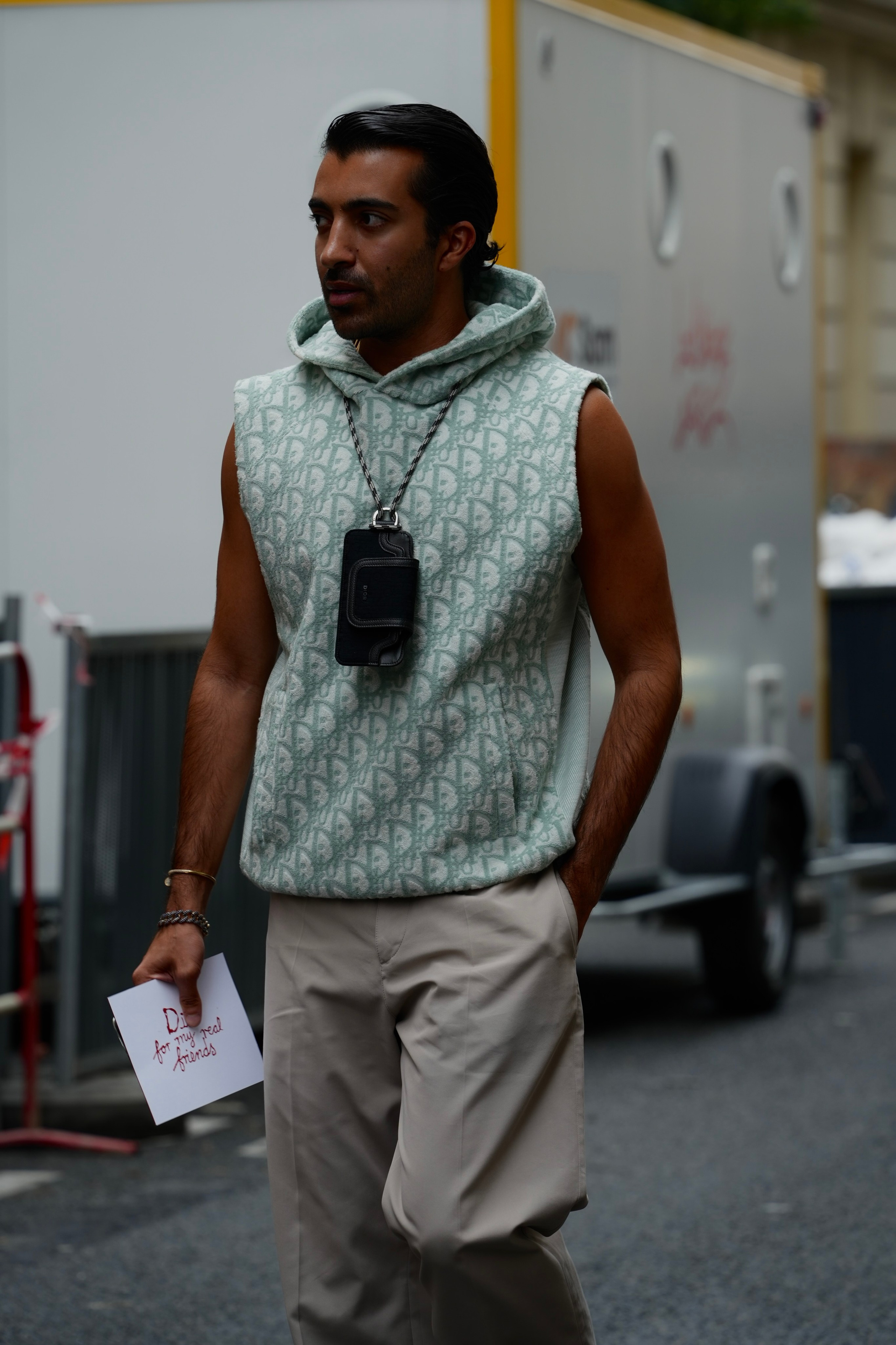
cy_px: 672
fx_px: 6719
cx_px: 448
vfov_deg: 11.4
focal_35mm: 180
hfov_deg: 7.6
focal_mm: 180
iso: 200
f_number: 5.6
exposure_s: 1/320
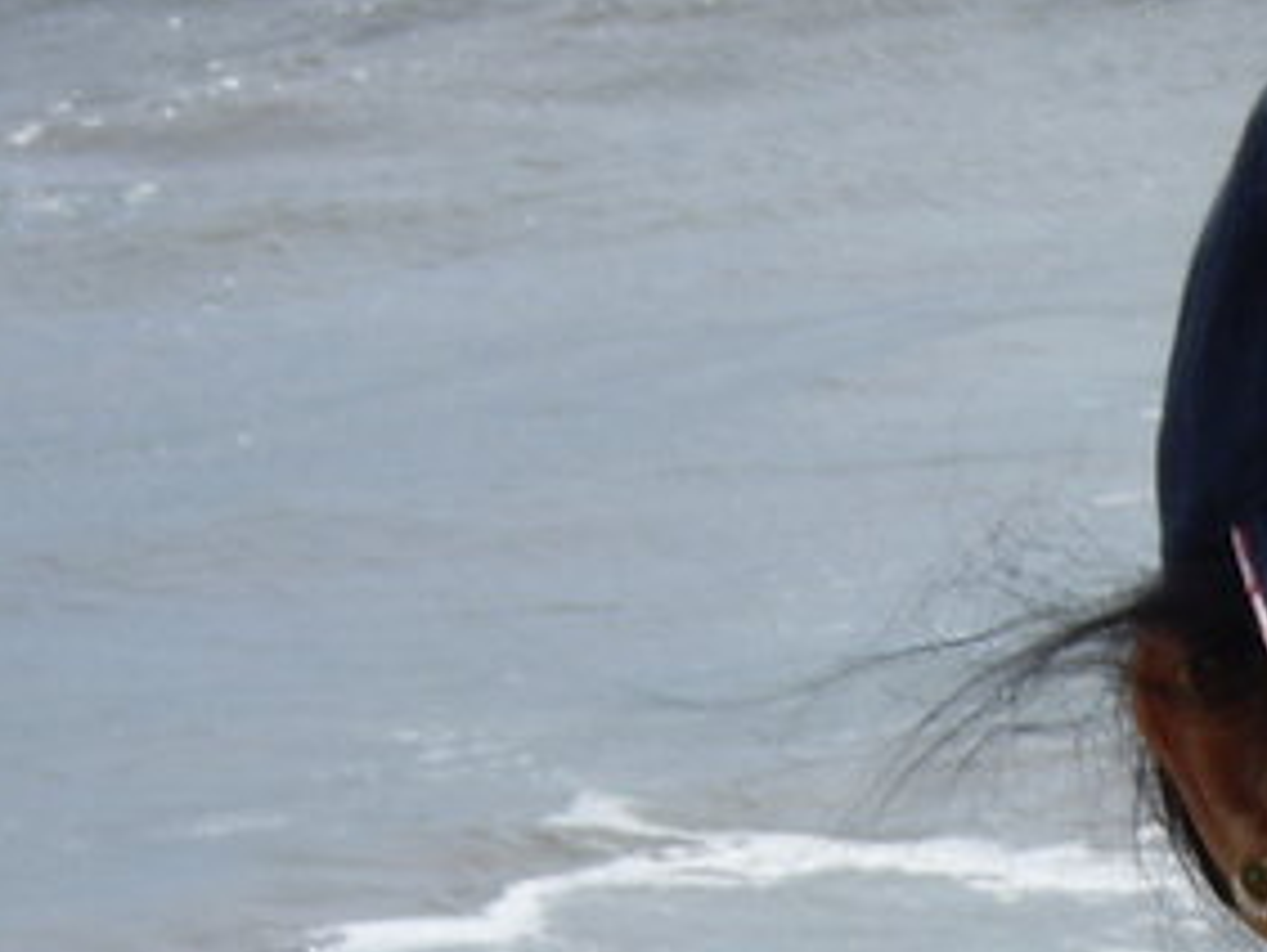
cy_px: 1419
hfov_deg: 5.8
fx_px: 12492
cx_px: 1784
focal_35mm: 341
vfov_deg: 4.3
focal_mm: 15.3
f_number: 7.4
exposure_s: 1/160
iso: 50
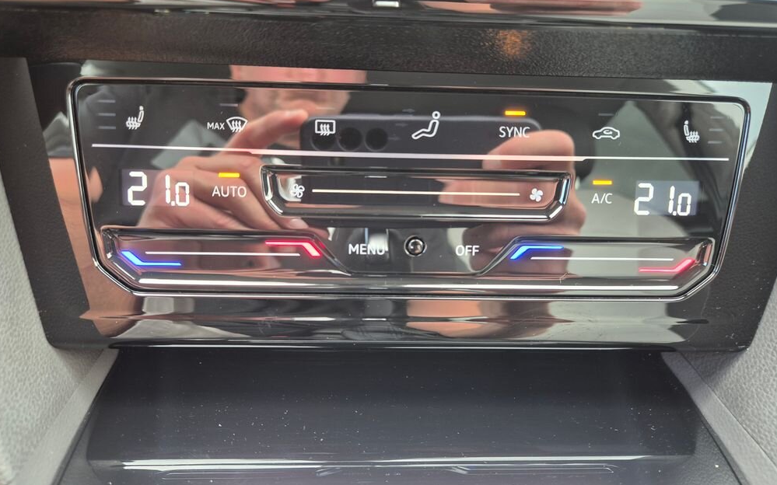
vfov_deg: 49.1
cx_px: 390
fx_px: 529
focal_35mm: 25
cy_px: 204
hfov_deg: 72.6
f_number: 1.8
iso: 250
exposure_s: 1/51
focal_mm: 5.4
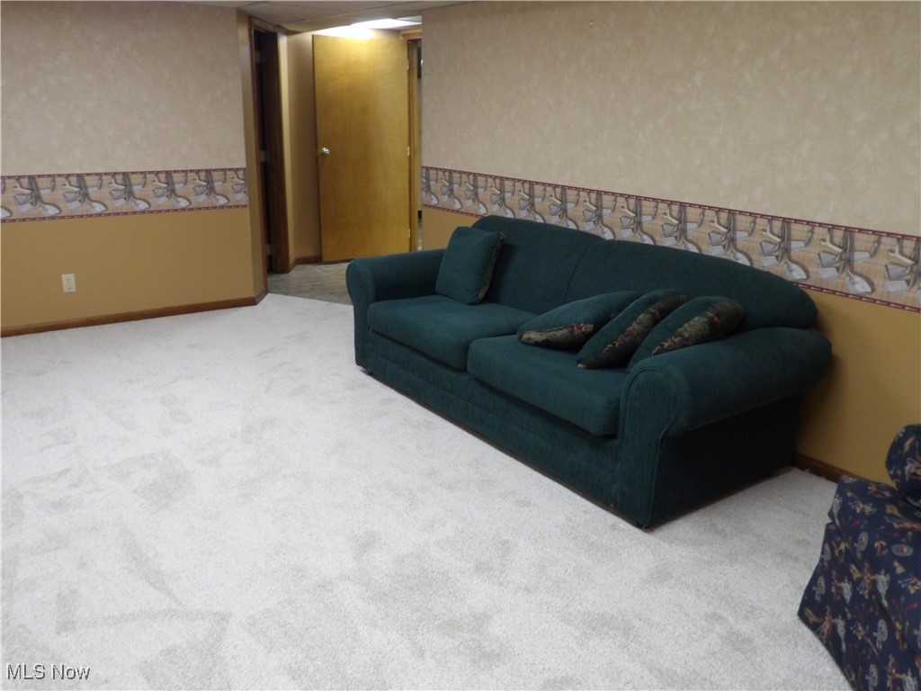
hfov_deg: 63.4
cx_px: 460
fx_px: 745
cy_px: 346
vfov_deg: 49.7
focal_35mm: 28
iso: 400
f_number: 3.4
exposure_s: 1/12
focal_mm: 5
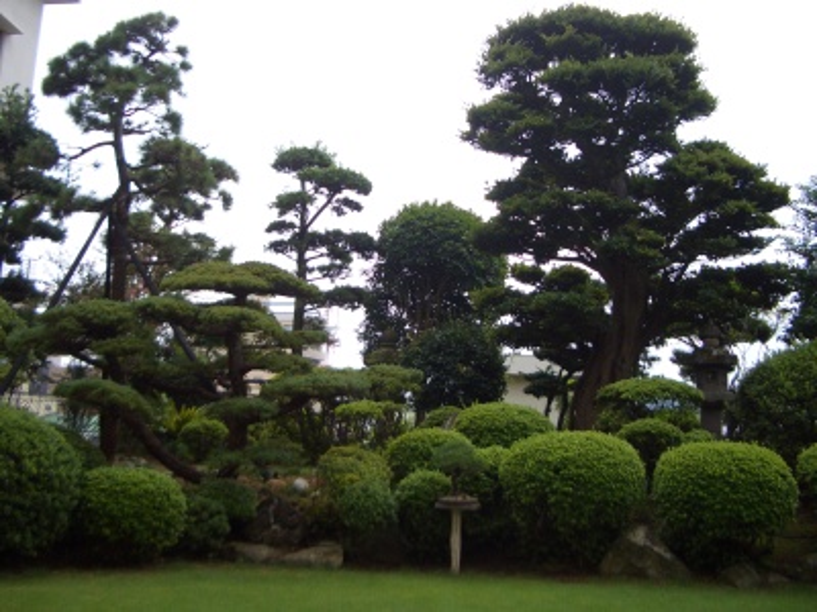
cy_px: 306
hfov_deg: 52.6
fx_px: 826
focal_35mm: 35
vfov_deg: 40.7
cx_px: 408
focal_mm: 5.8
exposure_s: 1/100
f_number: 2.6
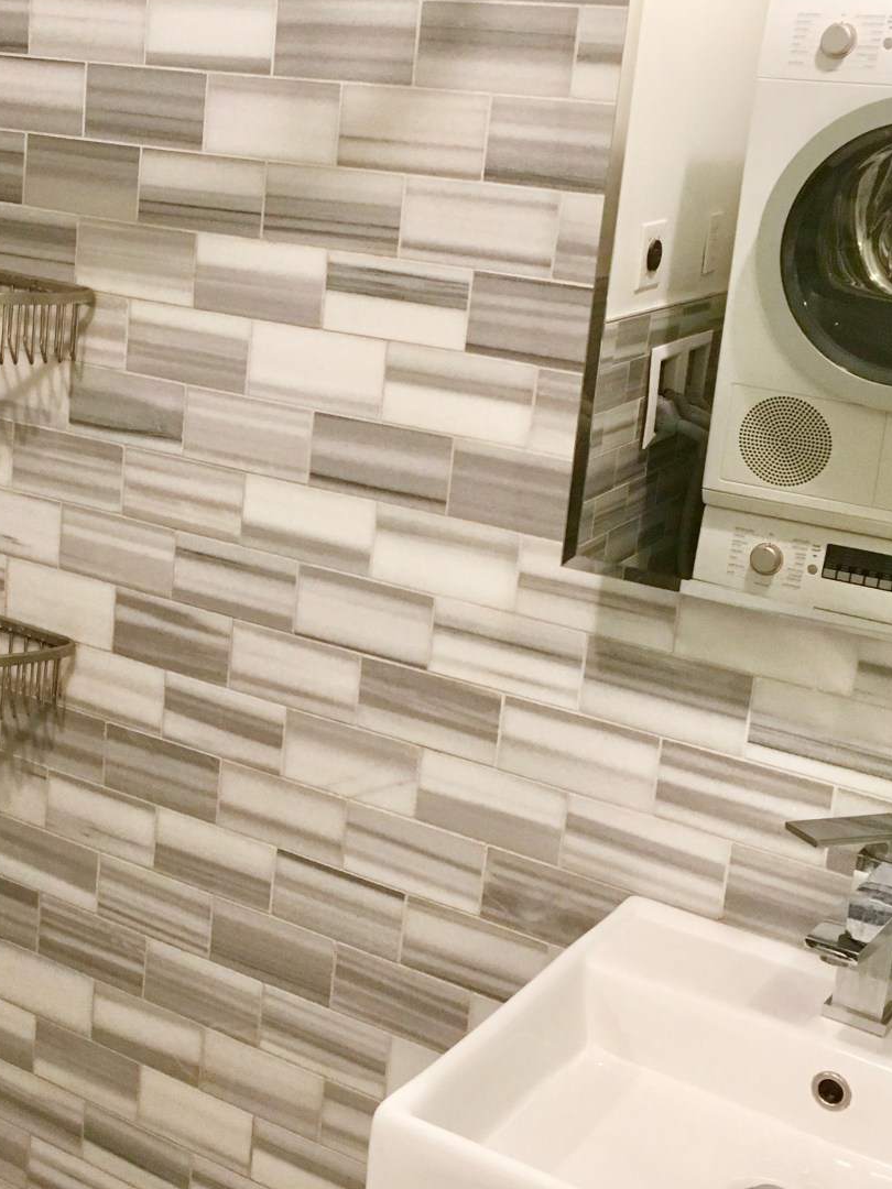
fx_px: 1752
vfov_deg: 37.4
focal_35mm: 51
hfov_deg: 28.2
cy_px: 526
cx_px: 225
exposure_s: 1/30
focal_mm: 4.15
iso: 125
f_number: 2.2
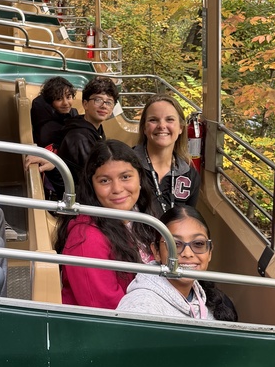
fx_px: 710
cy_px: 132
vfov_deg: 28.8
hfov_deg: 21.7
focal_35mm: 67
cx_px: 60
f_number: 1.78
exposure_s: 1/303
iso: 100
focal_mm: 6.76
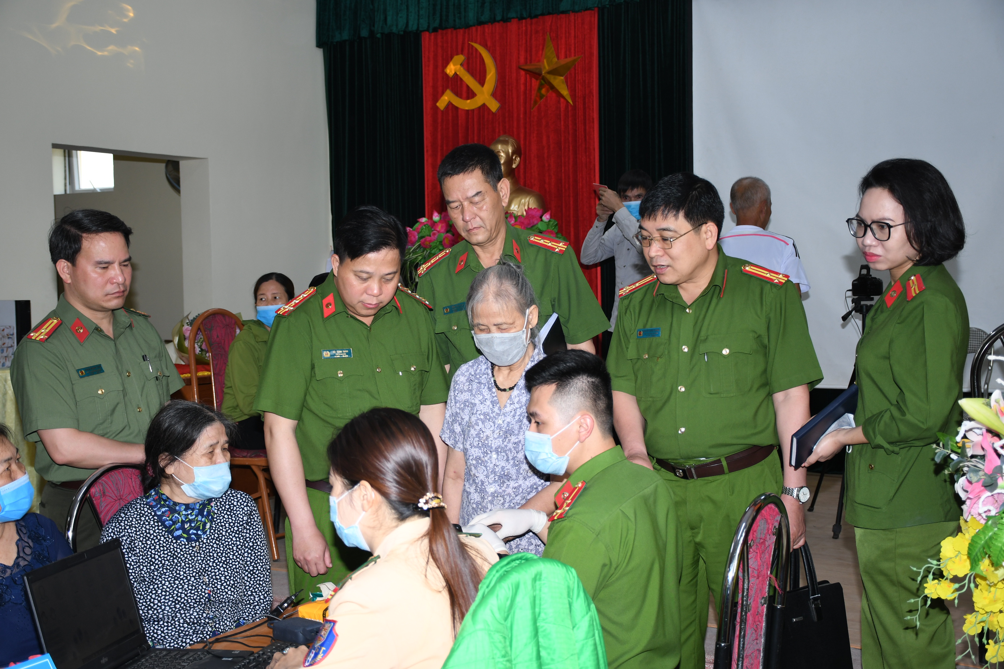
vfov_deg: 28.1
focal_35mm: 48
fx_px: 1339
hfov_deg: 41.1
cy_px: 334
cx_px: 502
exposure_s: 1/200
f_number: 4
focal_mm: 32
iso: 320
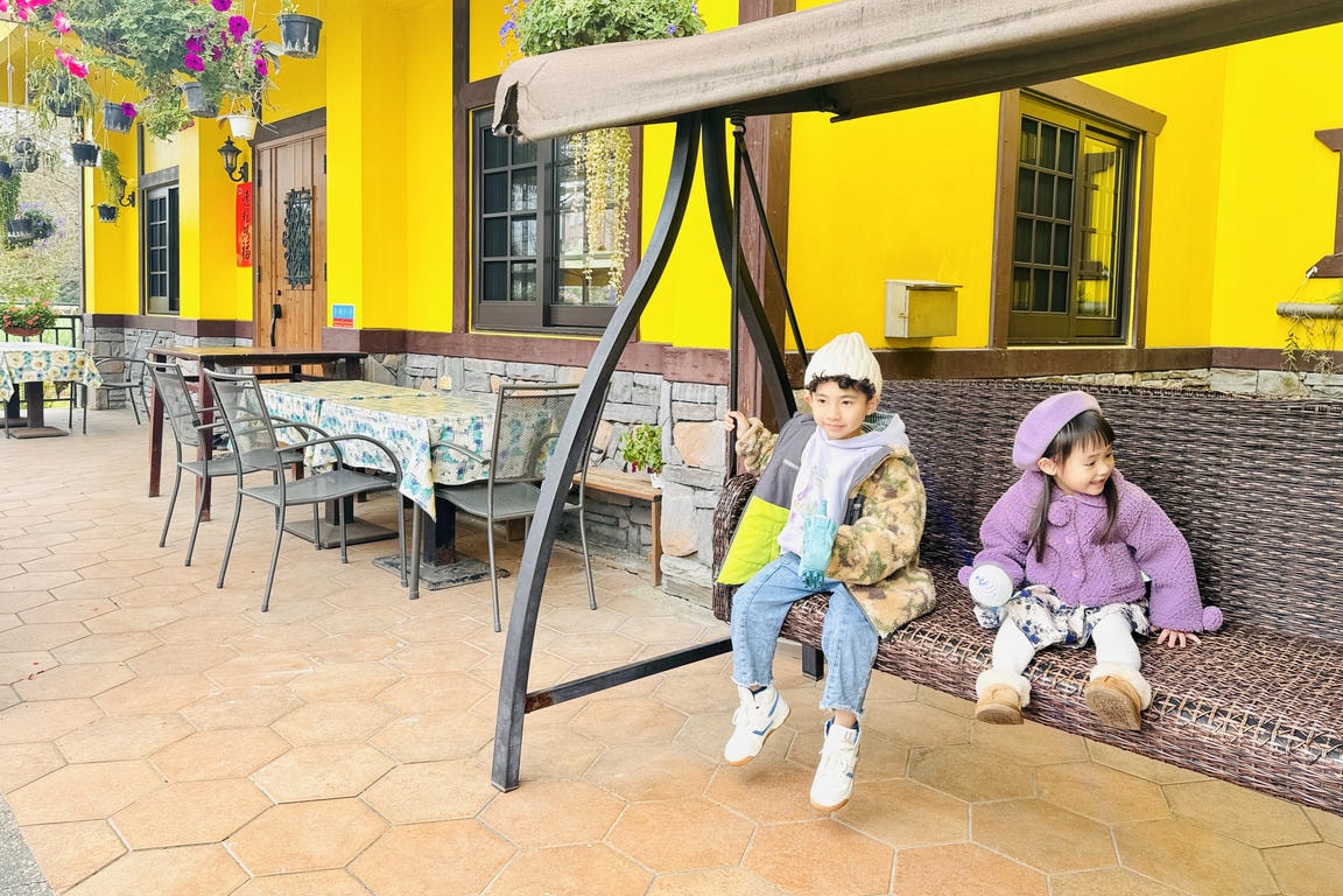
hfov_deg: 69.4
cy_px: 374
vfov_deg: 49.3
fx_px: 970
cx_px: 672
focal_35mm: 26
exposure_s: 1/229
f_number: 1.78
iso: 64
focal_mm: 6.86
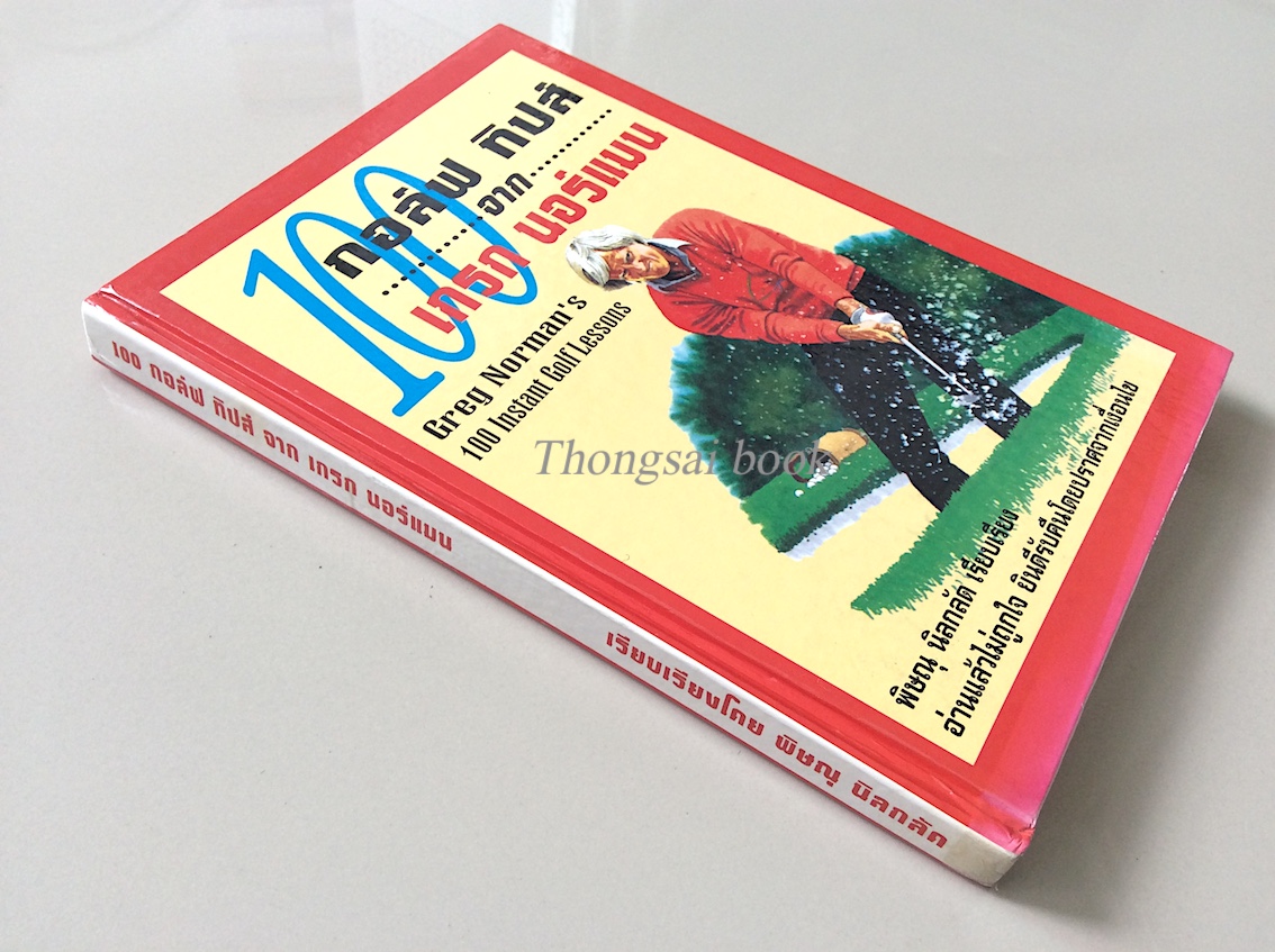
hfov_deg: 56.9
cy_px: 476
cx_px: 638
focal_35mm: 32
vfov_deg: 44.1
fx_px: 1177
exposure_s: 1/50
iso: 50
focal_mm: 3.3
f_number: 2.4
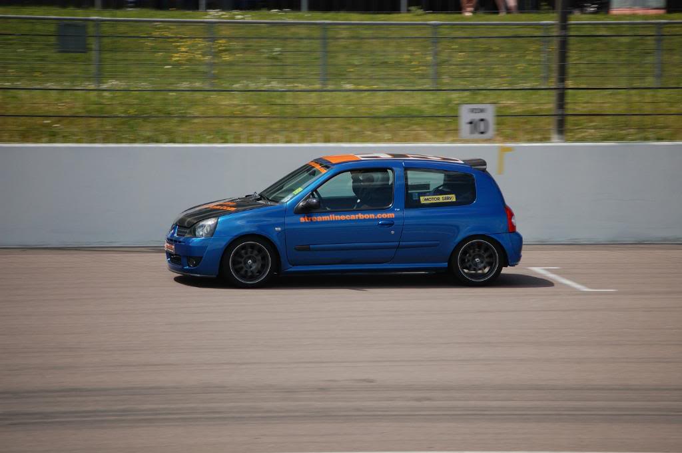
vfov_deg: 4.6
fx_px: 5676
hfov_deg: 6.9
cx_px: 341
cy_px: 226
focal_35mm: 300
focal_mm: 200
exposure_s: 1/500
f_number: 5.6
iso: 450
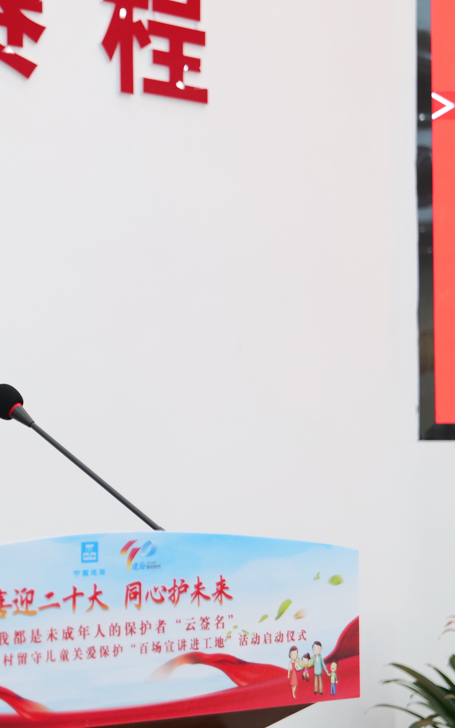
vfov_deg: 23.8
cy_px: 386
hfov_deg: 14.7
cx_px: -24
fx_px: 1726
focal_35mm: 87
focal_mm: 48
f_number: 4
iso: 500
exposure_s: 1/100
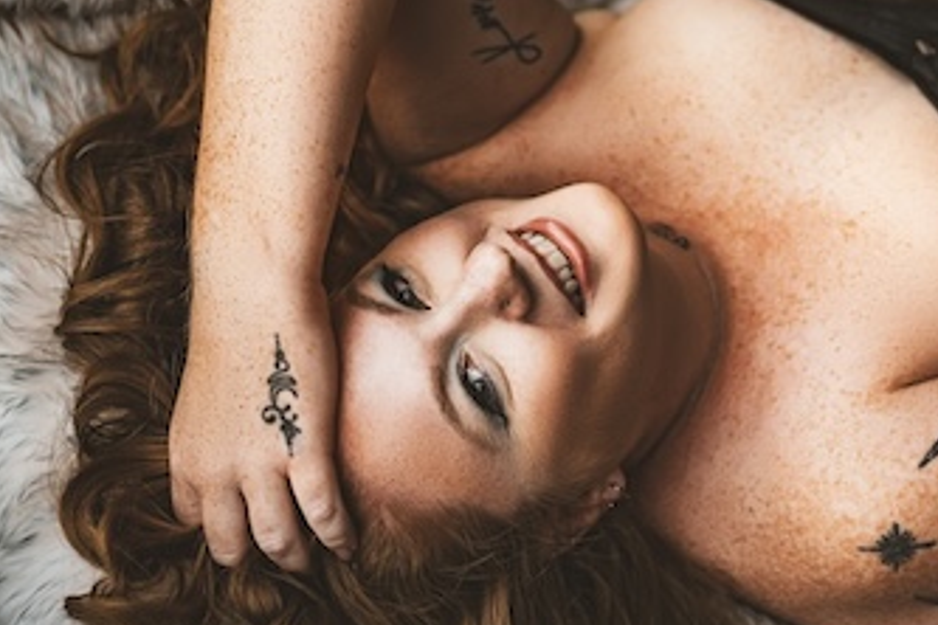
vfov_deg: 15.1
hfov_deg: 22.2
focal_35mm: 90
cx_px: 811
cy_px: 189
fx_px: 2345
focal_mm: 50
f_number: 2.8
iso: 200
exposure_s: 1/160
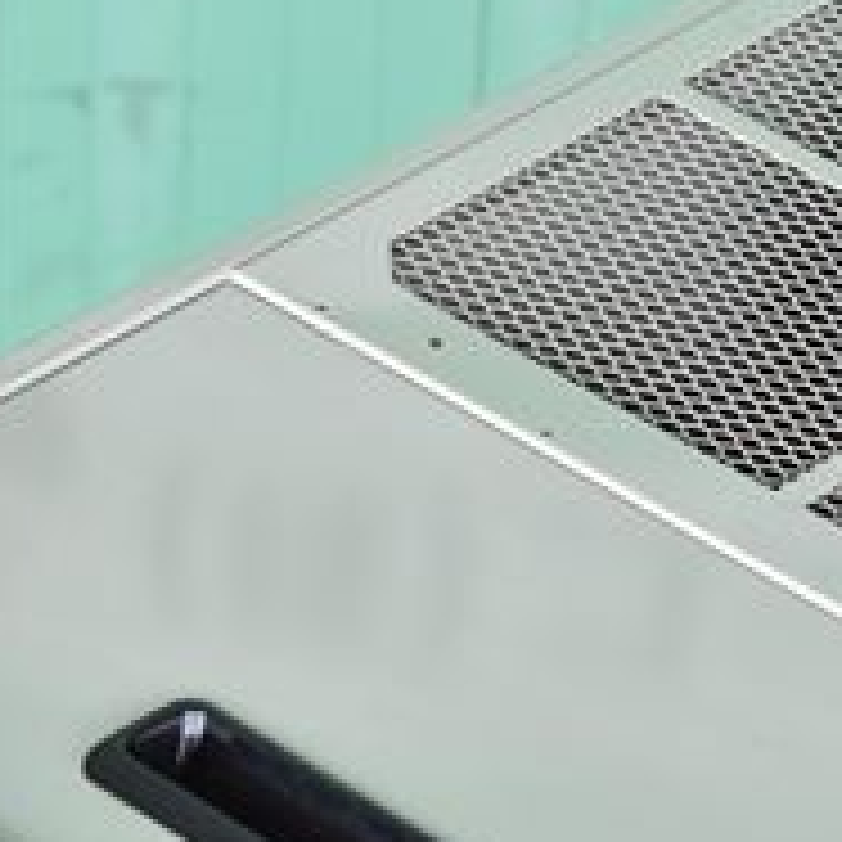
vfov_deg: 9.3
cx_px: 1013
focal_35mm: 187
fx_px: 5150
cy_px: 248
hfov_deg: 9.2
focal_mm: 55
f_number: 6.3
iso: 1250
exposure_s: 1/125
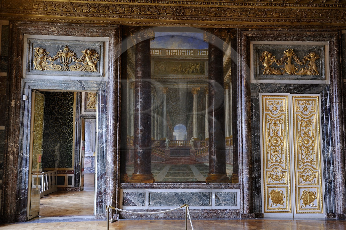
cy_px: 115
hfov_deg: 48.5
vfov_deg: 33.3
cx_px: 173
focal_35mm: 40
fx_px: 384
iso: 200
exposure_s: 2.5
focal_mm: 40
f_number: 9
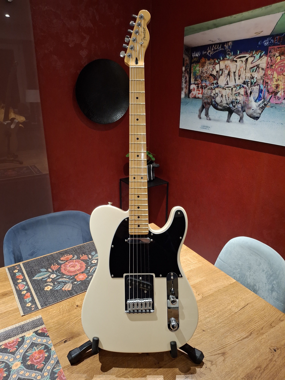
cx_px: 142
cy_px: 190
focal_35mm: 25
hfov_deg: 54.9
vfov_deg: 69.4
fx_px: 274
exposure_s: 1/33
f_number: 1.8
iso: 250
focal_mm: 4.69
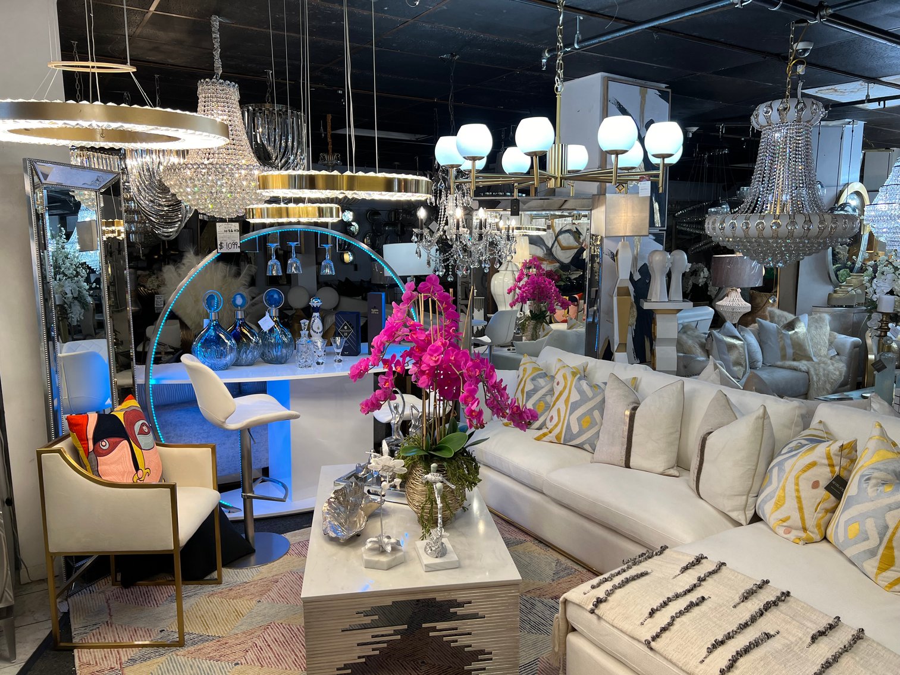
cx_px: 450
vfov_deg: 53.1
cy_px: 338
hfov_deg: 67.3
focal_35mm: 26
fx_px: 676
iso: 64
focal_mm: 5.7
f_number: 1.5
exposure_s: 1/120
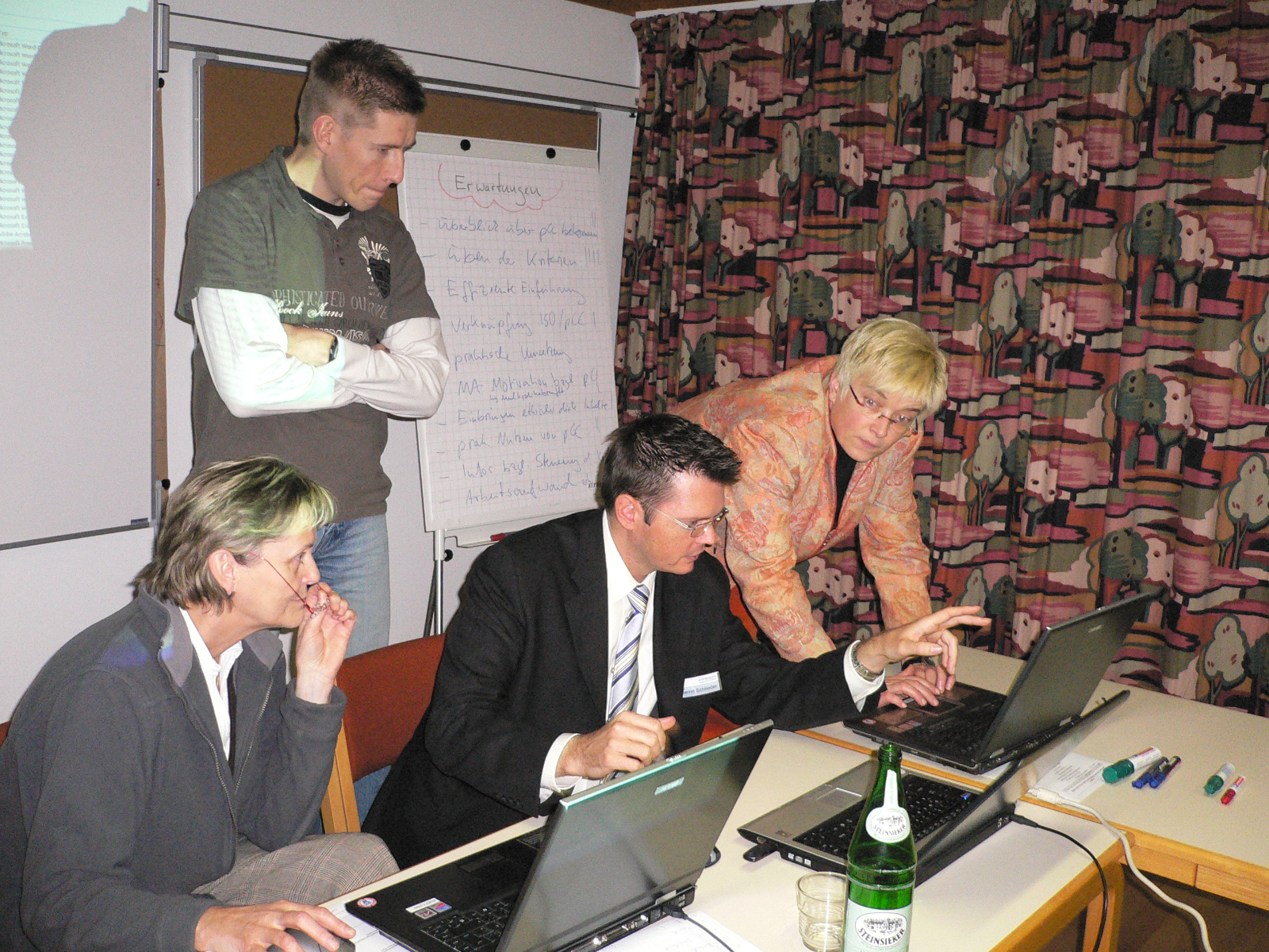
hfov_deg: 52.6
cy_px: 476
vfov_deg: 40.7
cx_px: 634
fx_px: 1283
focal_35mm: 35
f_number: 2.8
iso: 300
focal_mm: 5.8
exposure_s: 1/60
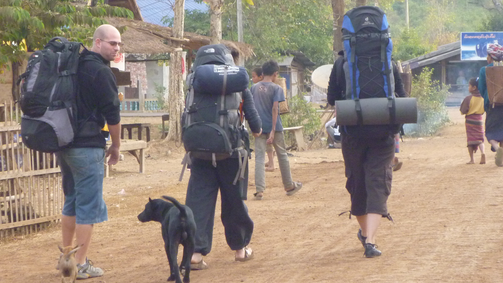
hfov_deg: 11.1
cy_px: 101
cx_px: 247
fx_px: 2588
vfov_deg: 6.3
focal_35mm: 194
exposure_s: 1/125
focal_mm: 22.8
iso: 400
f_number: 5.9
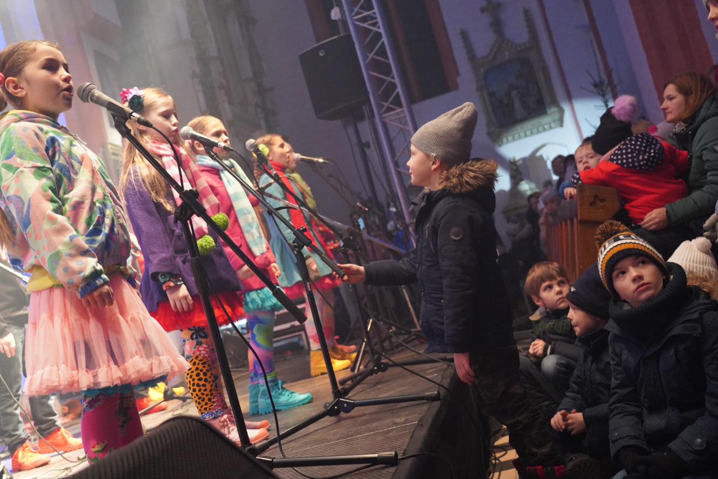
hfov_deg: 50.7
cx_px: 359
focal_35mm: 38
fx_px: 758
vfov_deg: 35.1
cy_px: 240
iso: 10000
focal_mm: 38
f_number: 4
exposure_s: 1/160
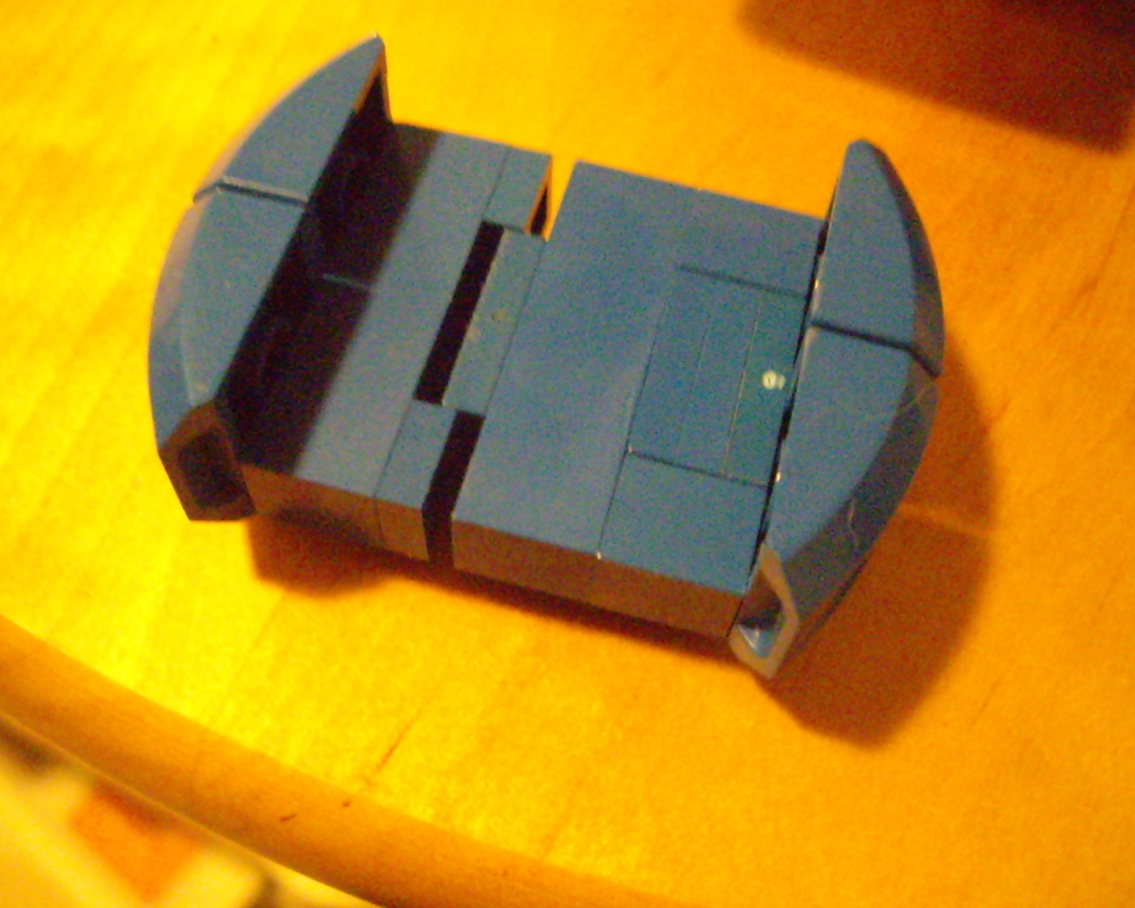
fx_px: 1344
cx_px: 561
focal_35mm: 40
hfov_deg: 45.8
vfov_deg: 37.3
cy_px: 453
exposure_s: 1/15
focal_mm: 6.2
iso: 1600
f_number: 2.7
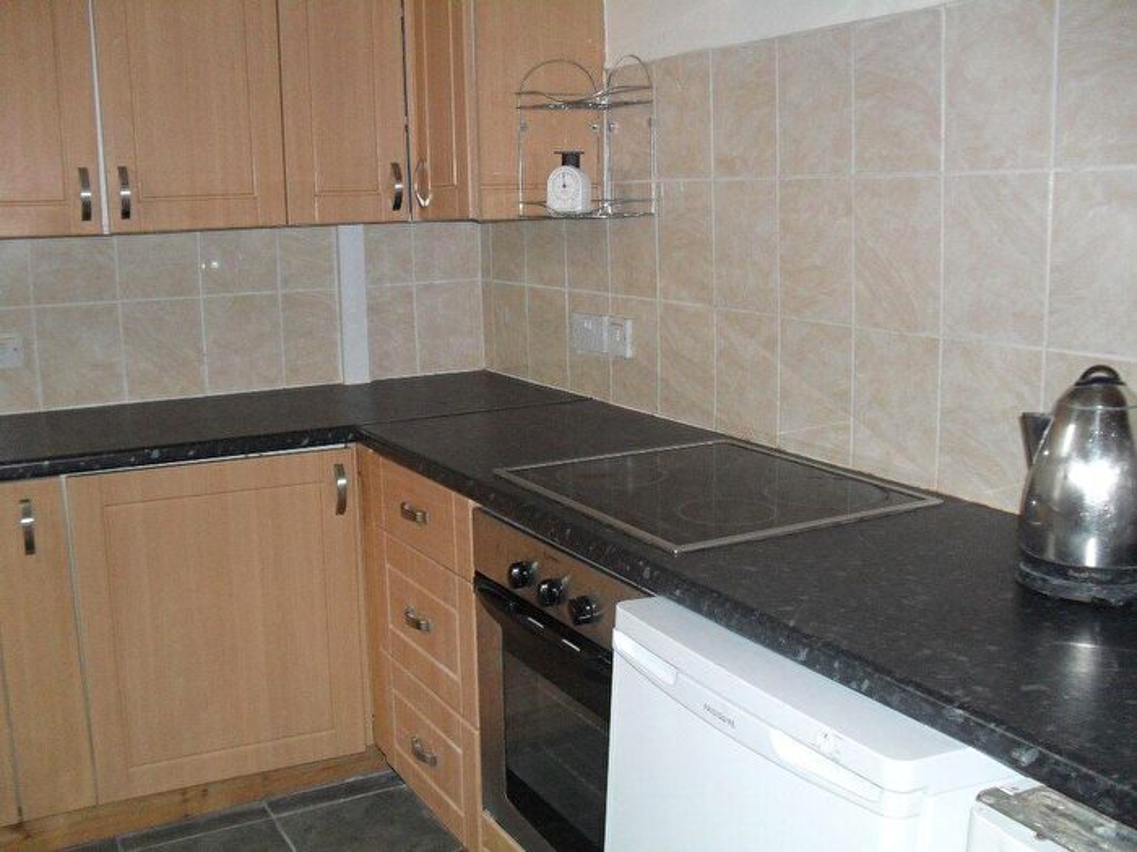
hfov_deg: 52.6
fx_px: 1150
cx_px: 568
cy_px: 426
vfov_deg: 40.7
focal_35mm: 35
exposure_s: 1/45
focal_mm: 6.3
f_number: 3.2
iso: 200
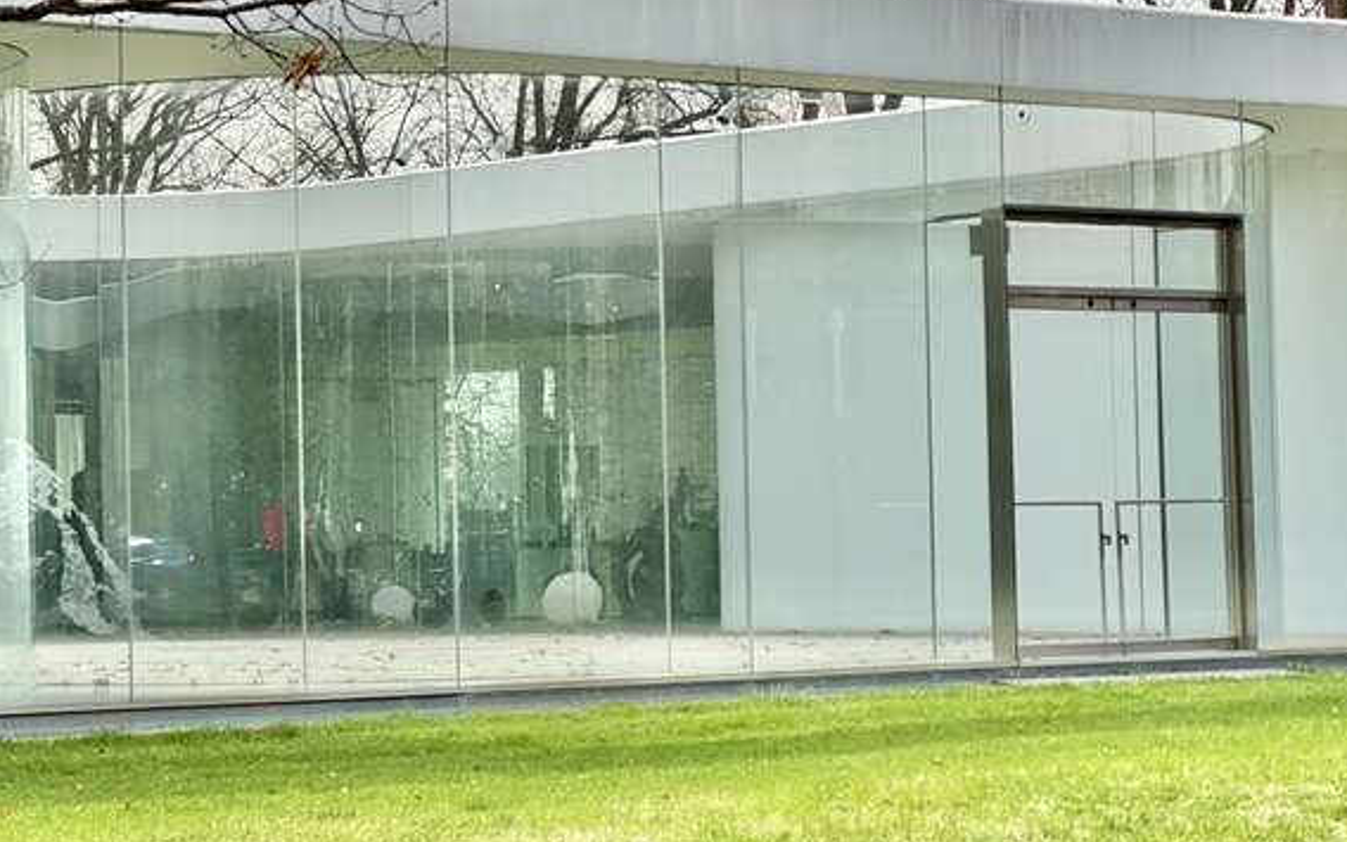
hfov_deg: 18.1
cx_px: 548
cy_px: 275
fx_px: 4222
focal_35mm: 115
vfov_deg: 11.4
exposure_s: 1/742
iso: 25
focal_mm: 9
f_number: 2.8
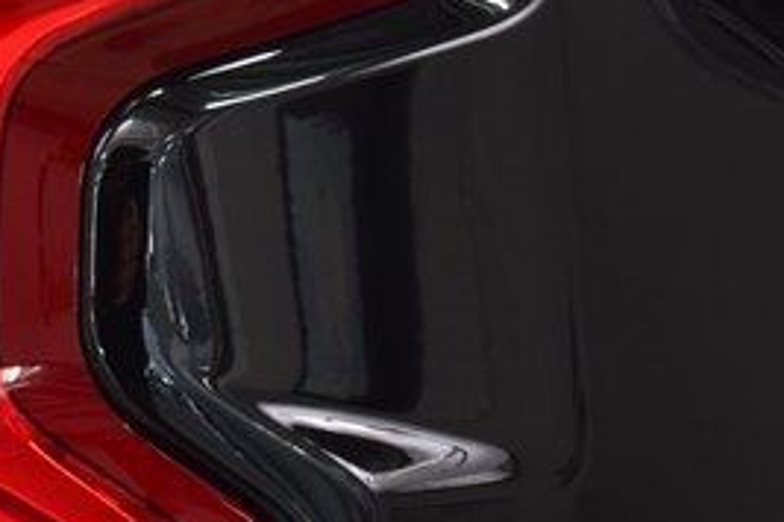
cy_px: 433
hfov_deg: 7.4
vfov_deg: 5.0
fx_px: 6010
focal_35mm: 276
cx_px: -109
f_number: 6.3
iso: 1000
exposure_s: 1/15
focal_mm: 48
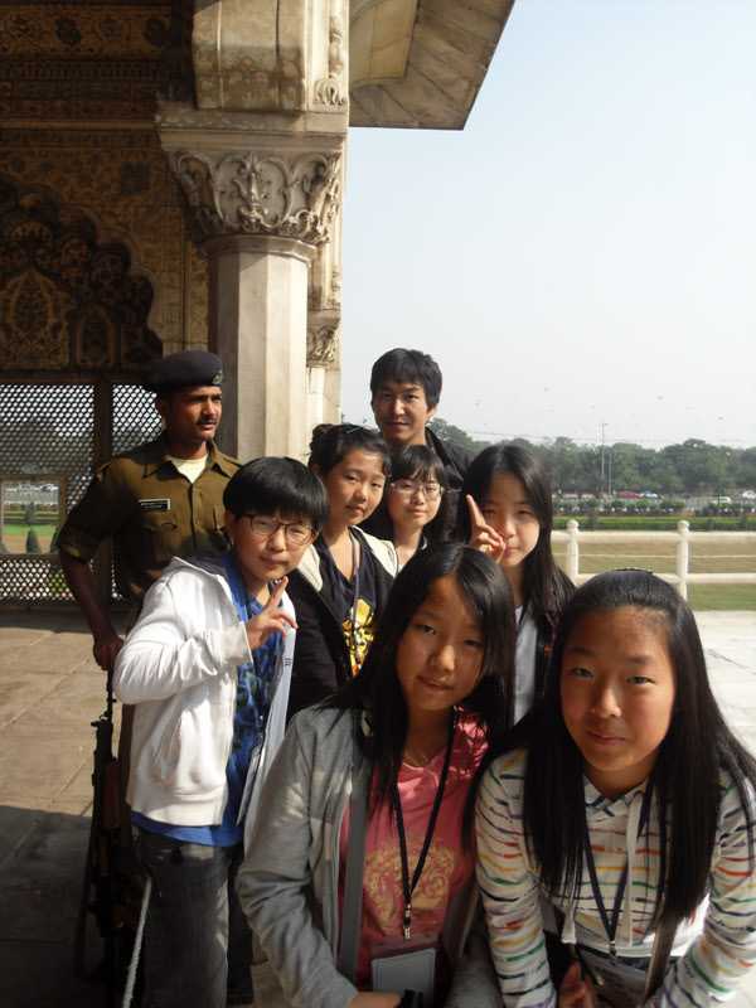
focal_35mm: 28
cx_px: 378
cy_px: 504
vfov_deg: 63.4
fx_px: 815
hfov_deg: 49.7
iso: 80
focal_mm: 6
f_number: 7.1
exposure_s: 1/180
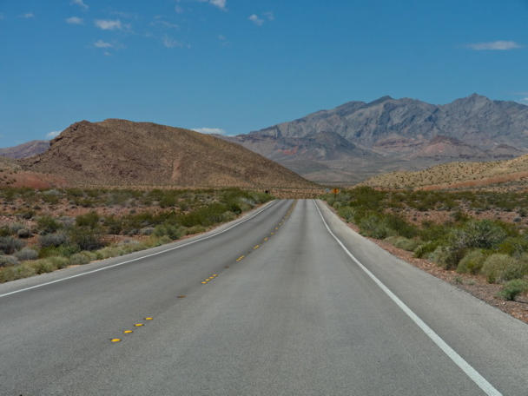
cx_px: 264
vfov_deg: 16.4
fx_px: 1373
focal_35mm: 90
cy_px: 198
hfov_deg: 21.8
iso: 250
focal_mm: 45
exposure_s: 1/500
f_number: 11
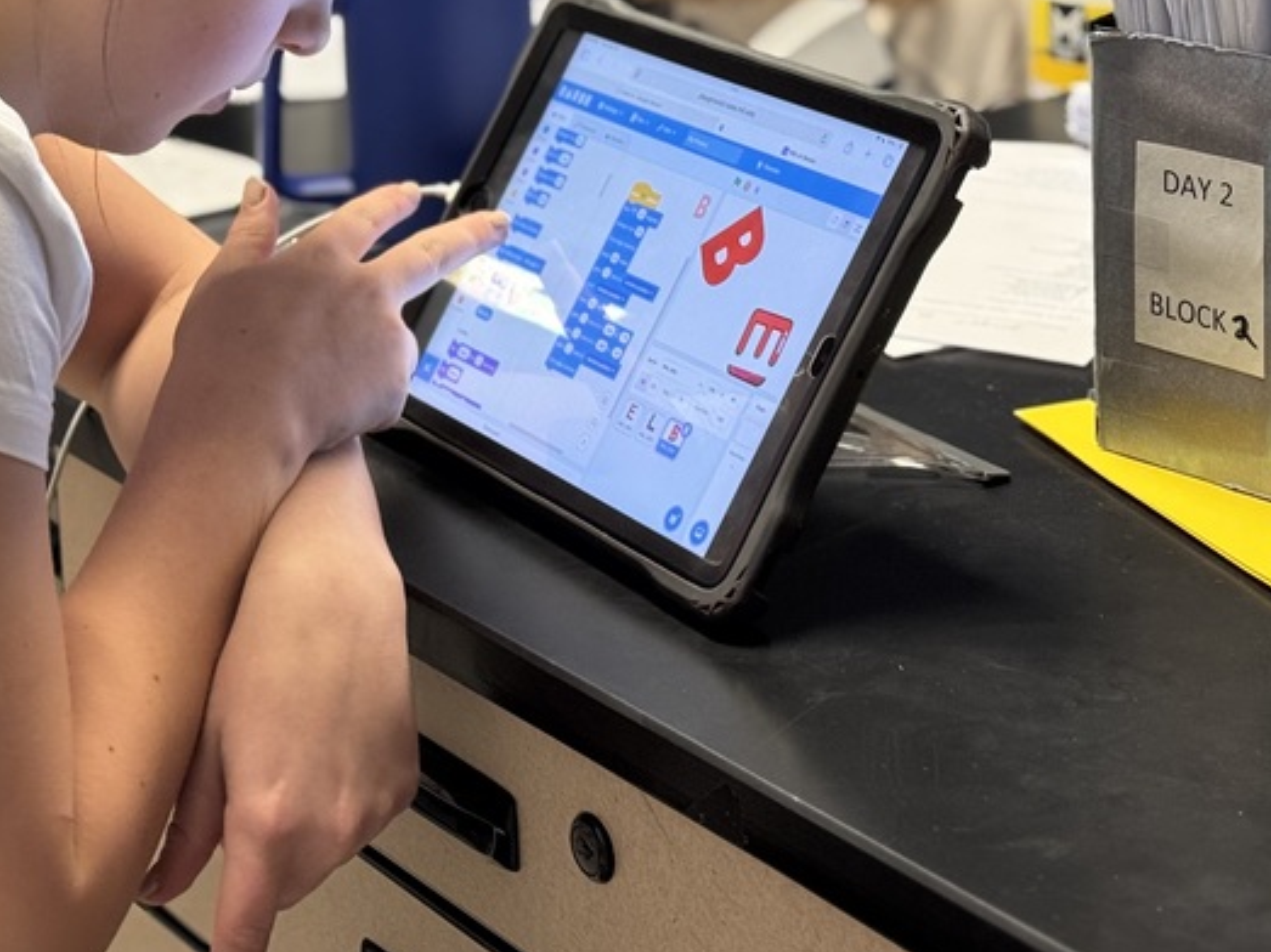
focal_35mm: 94
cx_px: 340
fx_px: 3451
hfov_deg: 20.7
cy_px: 109
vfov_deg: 15.5
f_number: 1.78
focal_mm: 6.76
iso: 100
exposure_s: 1/60
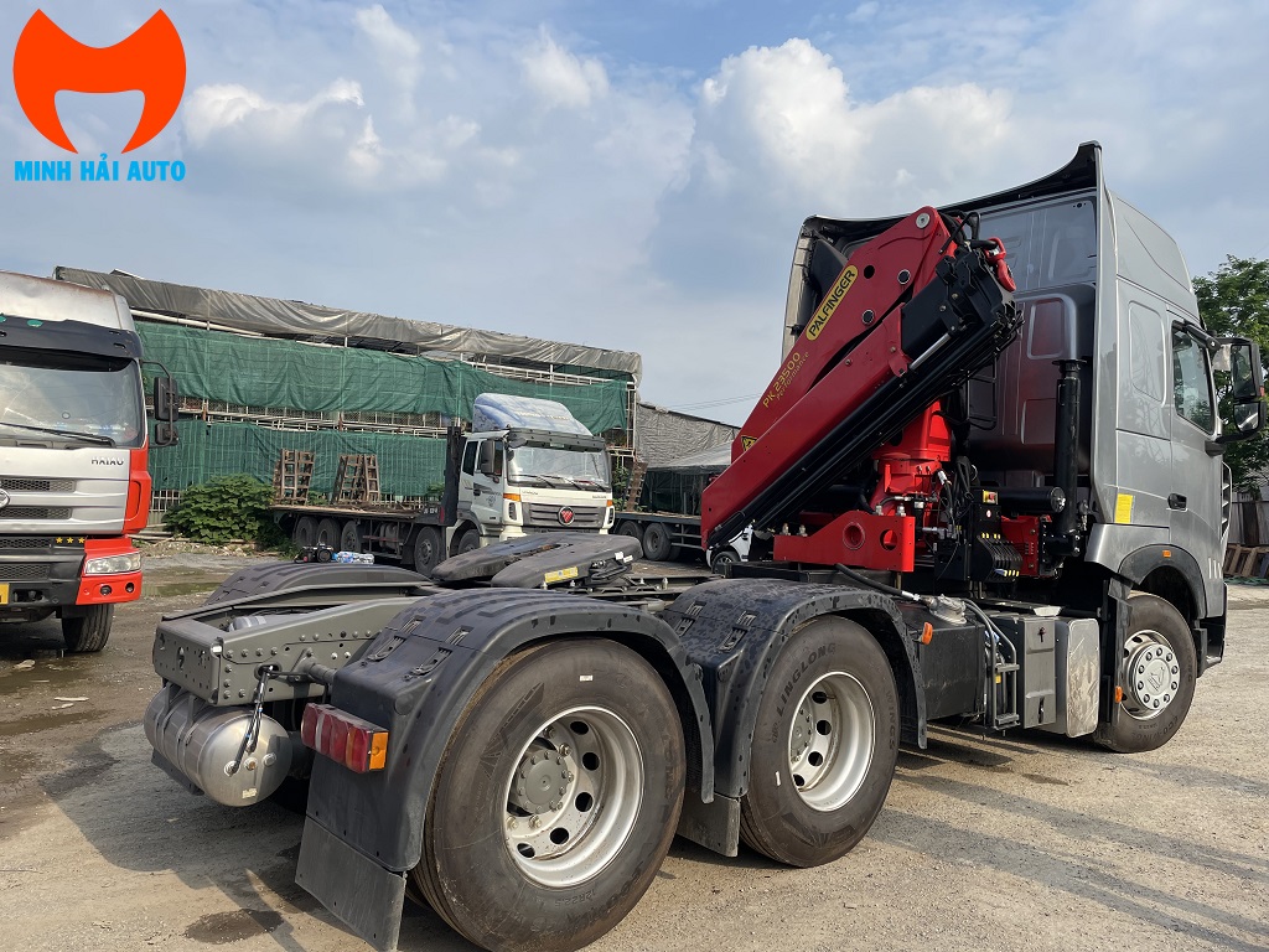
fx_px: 953
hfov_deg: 67.3
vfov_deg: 53.1
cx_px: 634
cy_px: 476
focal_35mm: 26
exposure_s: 1/2451
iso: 32
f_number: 1.6
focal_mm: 4.2
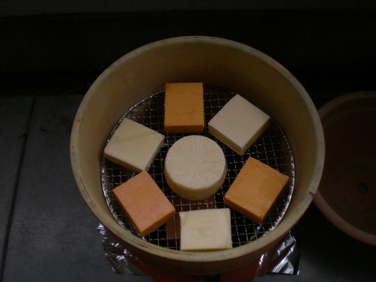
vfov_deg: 37.7
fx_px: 413
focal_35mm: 38
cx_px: 188
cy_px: 141
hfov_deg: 49.0
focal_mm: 6.3
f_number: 3.1
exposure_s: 1/128
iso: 137
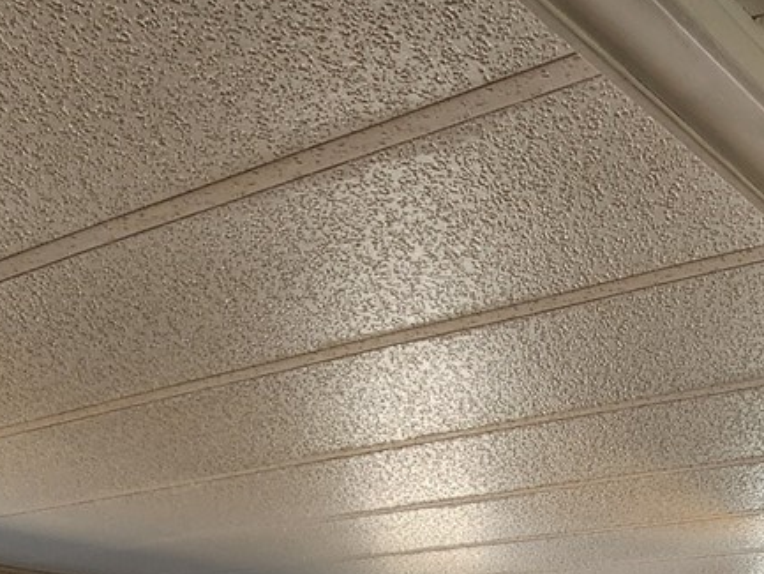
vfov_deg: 21.5
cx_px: 794
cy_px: 994
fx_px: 1060
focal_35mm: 48
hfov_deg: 35.2
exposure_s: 1/60
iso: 80
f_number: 2.2
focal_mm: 2.2
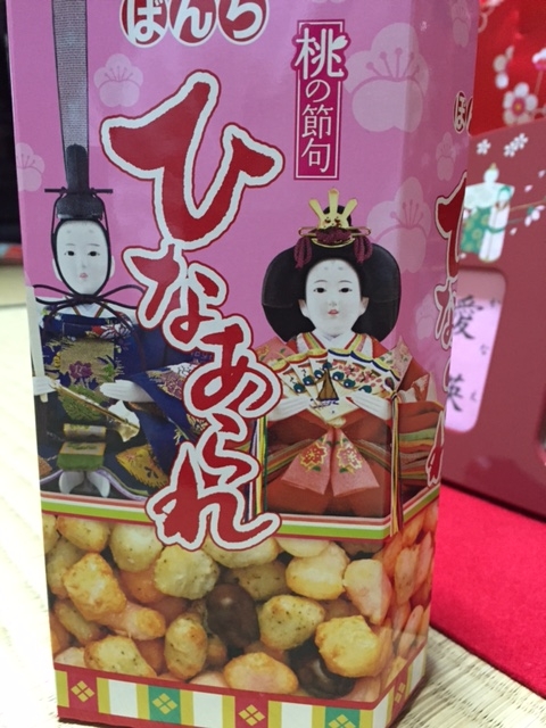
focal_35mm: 29
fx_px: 610
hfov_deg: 48.2
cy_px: 364
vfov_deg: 61.7
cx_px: 273
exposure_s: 1/17
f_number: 2.2
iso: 250
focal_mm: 4.15
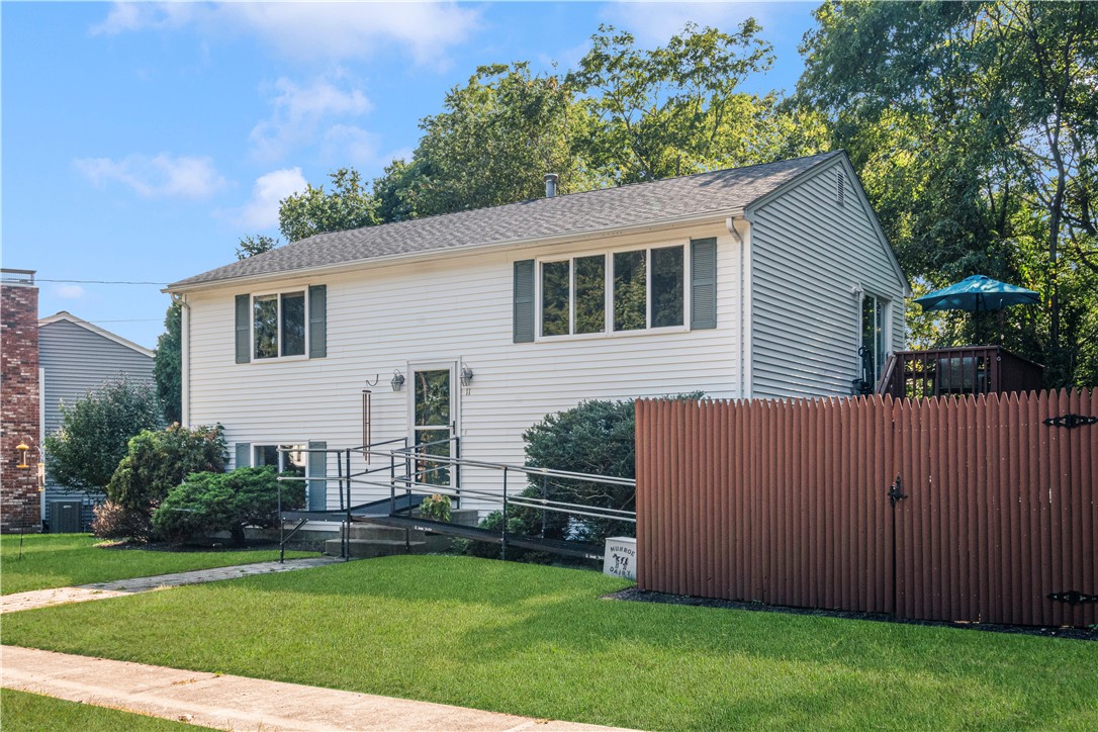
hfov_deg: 53.1
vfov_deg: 36.9
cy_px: 366
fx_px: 1098
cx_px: 549
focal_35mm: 36
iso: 400
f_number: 14
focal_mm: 24
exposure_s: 1/160
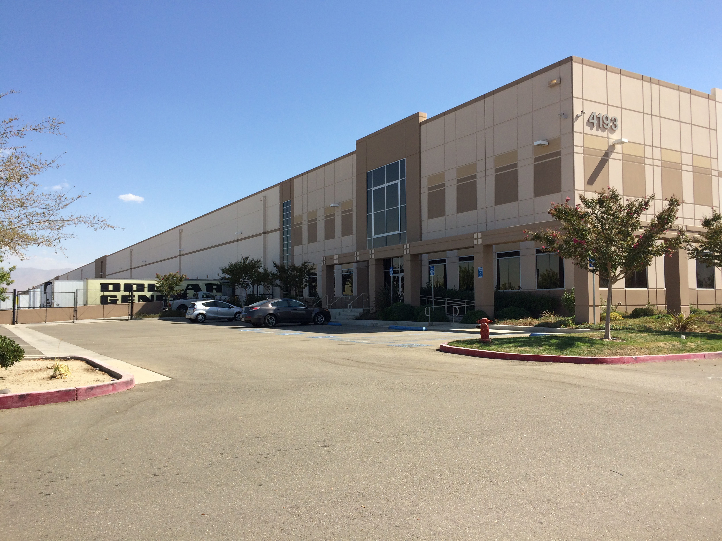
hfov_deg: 61.7
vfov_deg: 48.2
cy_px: 270
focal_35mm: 29
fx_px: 605
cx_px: 361
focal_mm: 4.15
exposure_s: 1/1953
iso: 32
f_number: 2.2
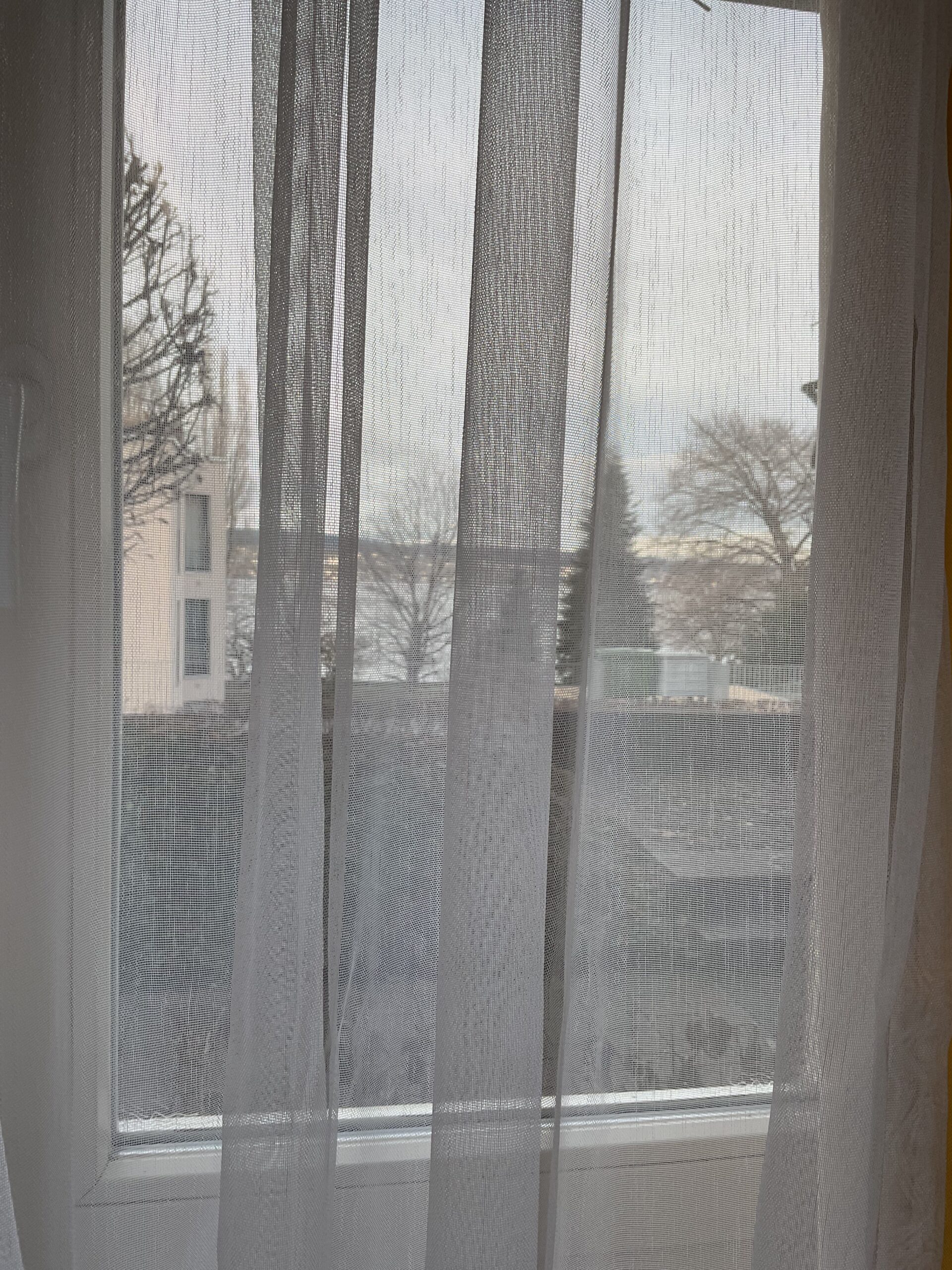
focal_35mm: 29
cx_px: 476
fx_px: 1063
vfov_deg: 61.7
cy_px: 635
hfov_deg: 48.2
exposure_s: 1/160
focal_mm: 3
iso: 16
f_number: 1.8
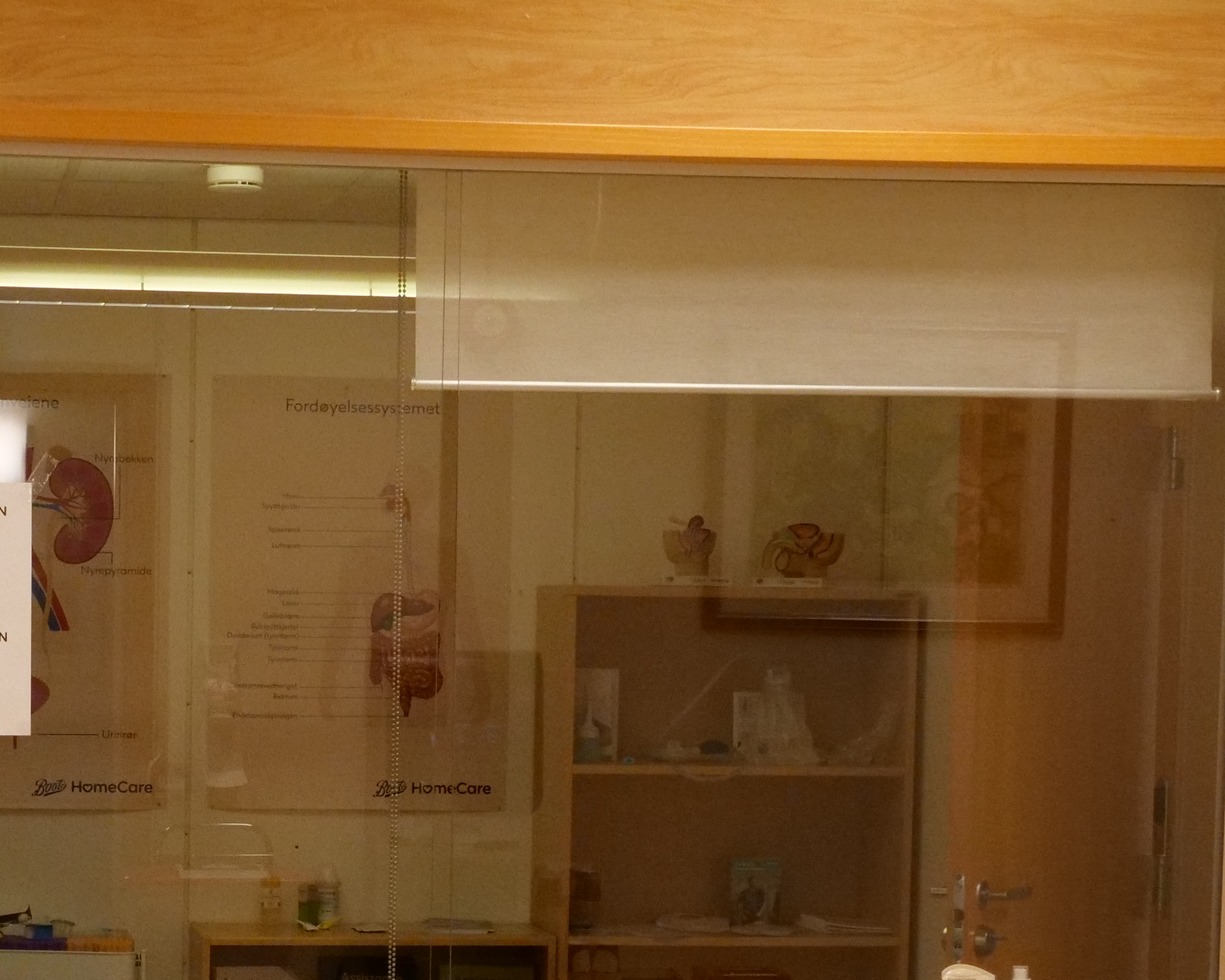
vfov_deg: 17.1
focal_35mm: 89
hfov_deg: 21.3
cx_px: 265
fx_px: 3227
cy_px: 834
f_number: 9
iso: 2000
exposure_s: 1/60
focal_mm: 19
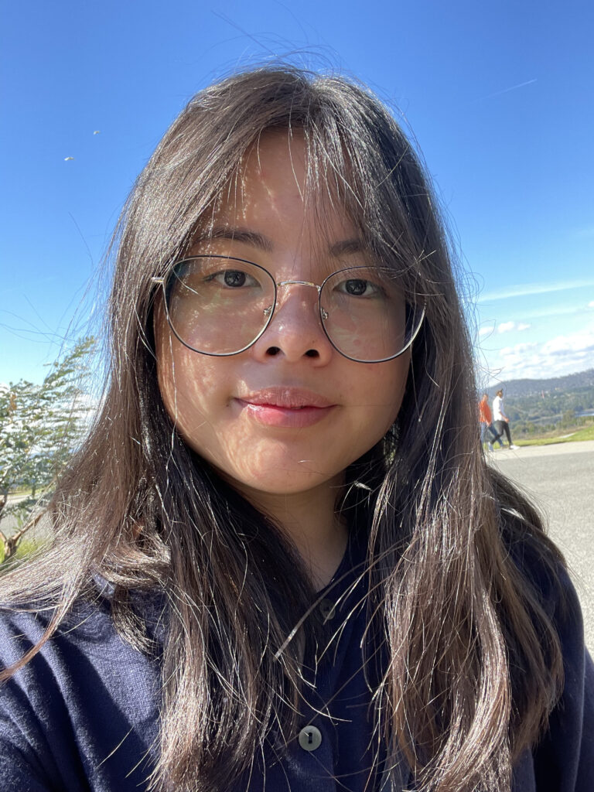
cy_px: 396
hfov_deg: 46.8
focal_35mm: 30
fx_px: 686
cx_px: 297
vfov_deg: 60.0
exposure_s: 1/121
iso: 25
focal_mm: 2.71
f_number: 2.2
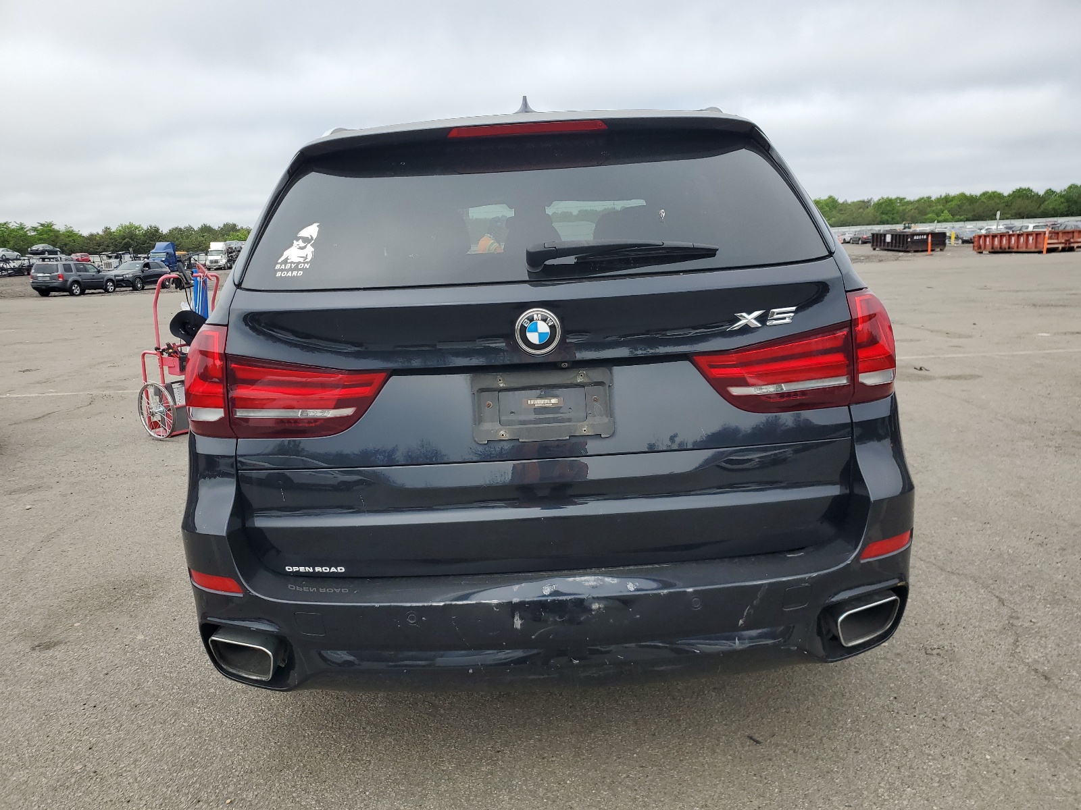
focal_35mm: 26
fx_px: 812
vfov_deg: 53.1
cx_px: 540
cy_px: 405
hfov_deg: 67.3
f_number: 1.5
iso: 50
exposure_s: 1/2000
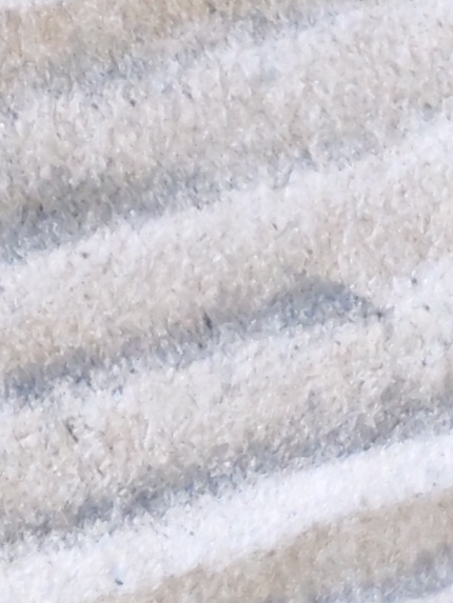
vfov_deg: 8.2
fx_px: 3366
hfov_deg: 6.7
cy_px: -1364
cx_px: -1045
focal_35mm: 193
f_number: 1.9
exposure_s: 1/100
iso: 500
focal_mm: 6.12
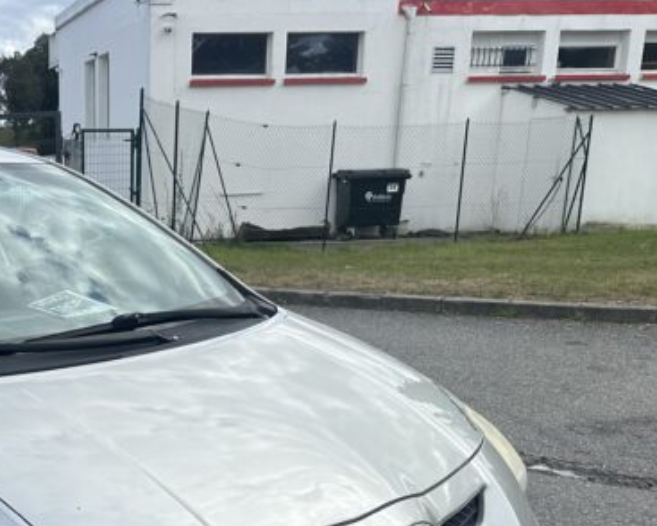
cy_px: 490
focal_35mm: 51
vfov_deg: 28.4
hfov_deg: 34.3
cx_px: 45
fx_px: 992
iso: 80
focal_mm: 6.86
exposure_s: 1/3472
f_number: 1.78
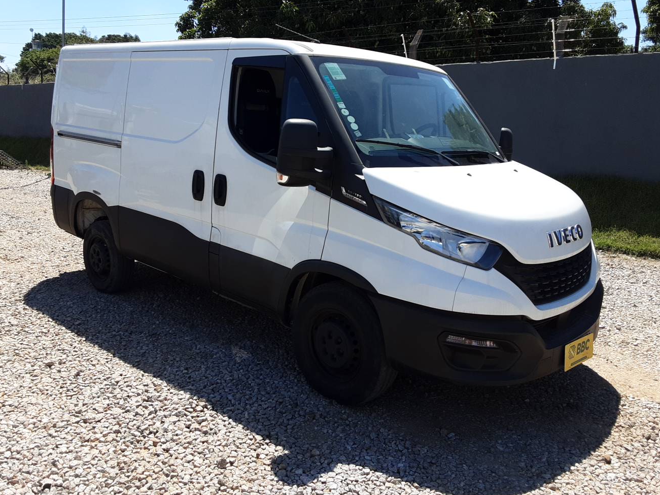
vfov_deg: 45.4
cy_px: 228
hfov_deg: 58.4
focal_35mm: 31
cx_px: 324
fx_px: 591
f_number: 1.9
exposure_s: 1/1209
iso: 40
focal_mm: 2.9
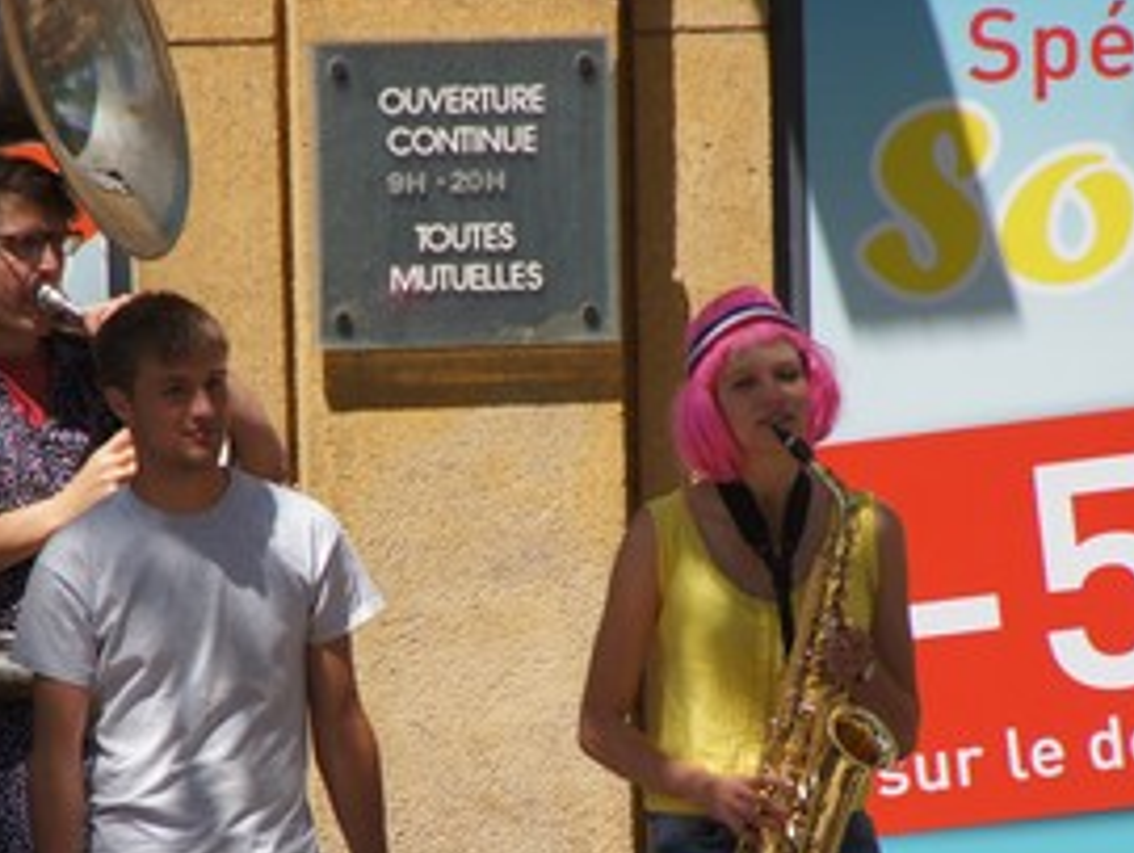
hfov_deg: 4.0
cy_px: 628
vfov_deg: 3.0
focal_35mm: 490
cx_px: 462
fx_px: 16066
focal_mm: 200
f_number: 6.3
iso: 100
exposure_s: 1/320
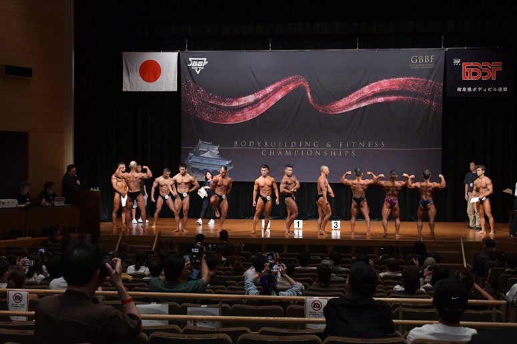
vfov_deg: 22.6
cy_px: 172
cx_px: 258
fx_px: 861
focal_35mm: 60
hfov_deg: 33.4
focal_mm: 40
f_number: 5.6
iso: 6400
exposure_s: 1/400
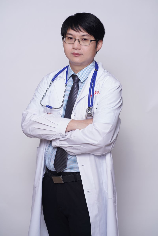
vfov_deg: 23.9
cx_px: 79
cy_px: 118
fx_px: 559
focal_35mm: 85
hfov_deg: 16.1
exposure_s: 1/160
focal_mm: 85
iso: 160
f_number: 5.6
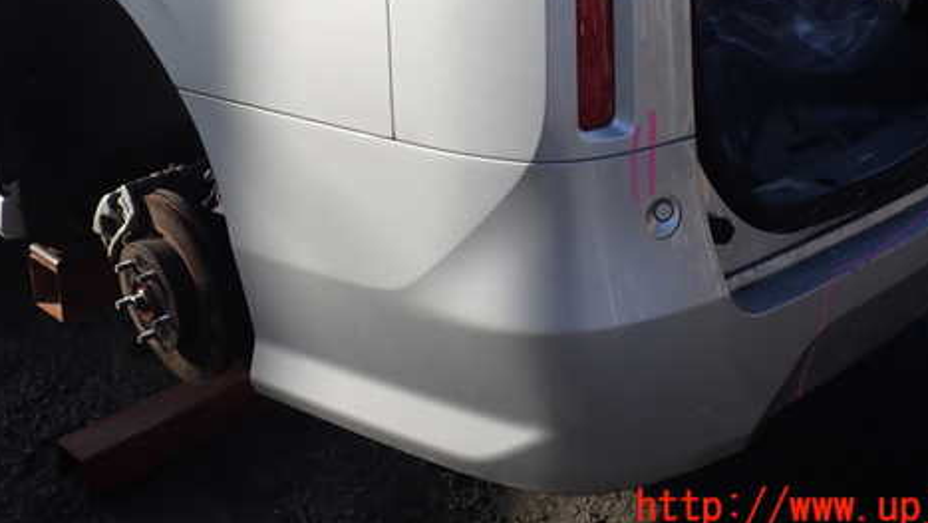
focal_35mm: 42
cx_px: 489
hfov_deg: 48.3
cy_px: 86
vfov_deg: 27.6
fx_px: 1034
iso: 100
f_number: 3.2
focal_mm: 5.4
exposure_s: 1/800
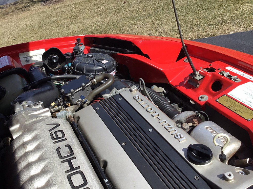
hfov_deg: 58.4
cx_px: 126
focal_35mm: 31
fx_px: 227
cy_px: 94
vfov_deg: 45.4
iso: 25
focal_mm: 3.3
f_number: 2.4
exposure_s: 1/831
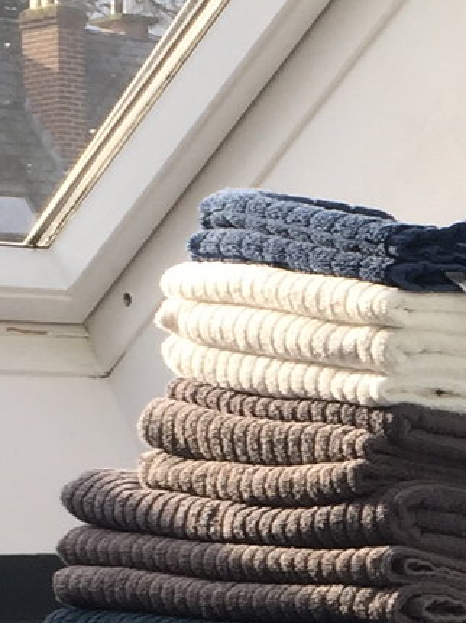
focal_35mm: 144
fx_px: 2587
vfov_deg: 13.4
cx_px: 718
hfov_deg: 9.9
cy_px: 699
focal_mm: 4.15
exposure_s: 1/237
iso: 32
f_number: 2.2
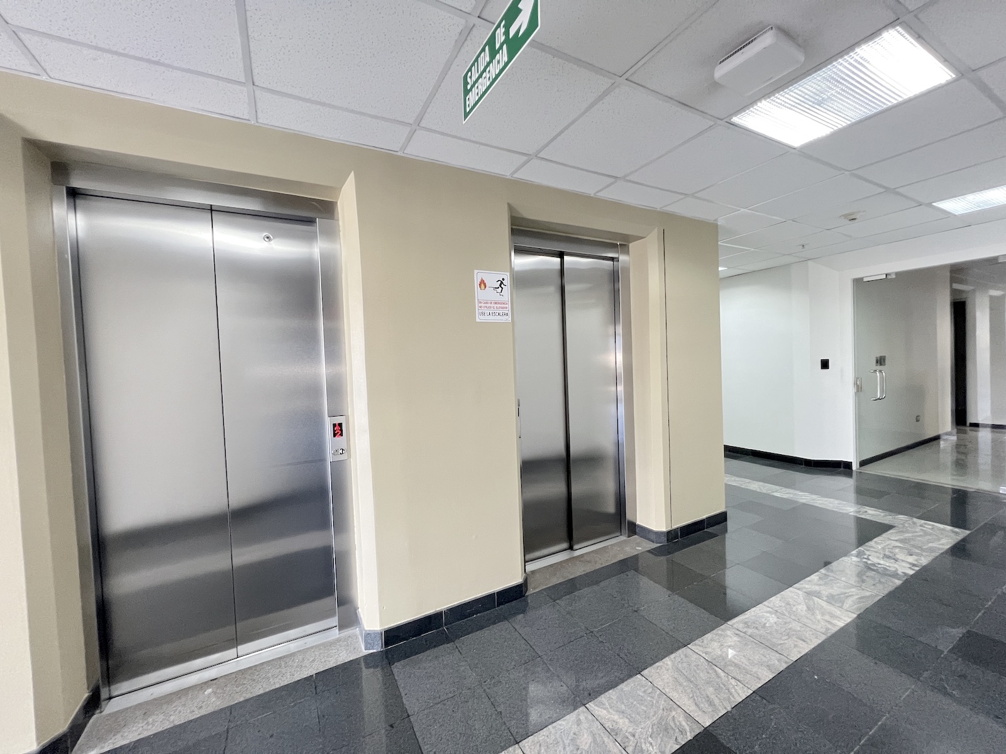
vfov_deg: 89.9
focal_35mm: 13
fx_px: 378
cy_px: 377
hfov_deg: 106.2
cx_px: 503
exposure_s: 1/60
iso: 400
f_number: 1.8
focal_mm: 1.57
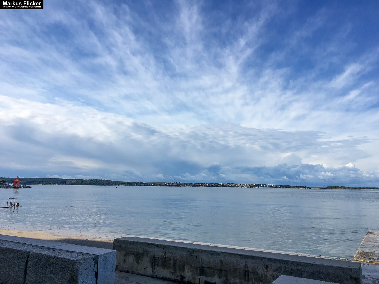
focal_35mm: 29
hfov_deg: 61.7
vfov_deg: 48.2
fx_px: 318
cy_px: 142
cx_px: 190
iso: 25
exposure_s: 1/2200
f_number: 2.2
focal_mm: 4.15
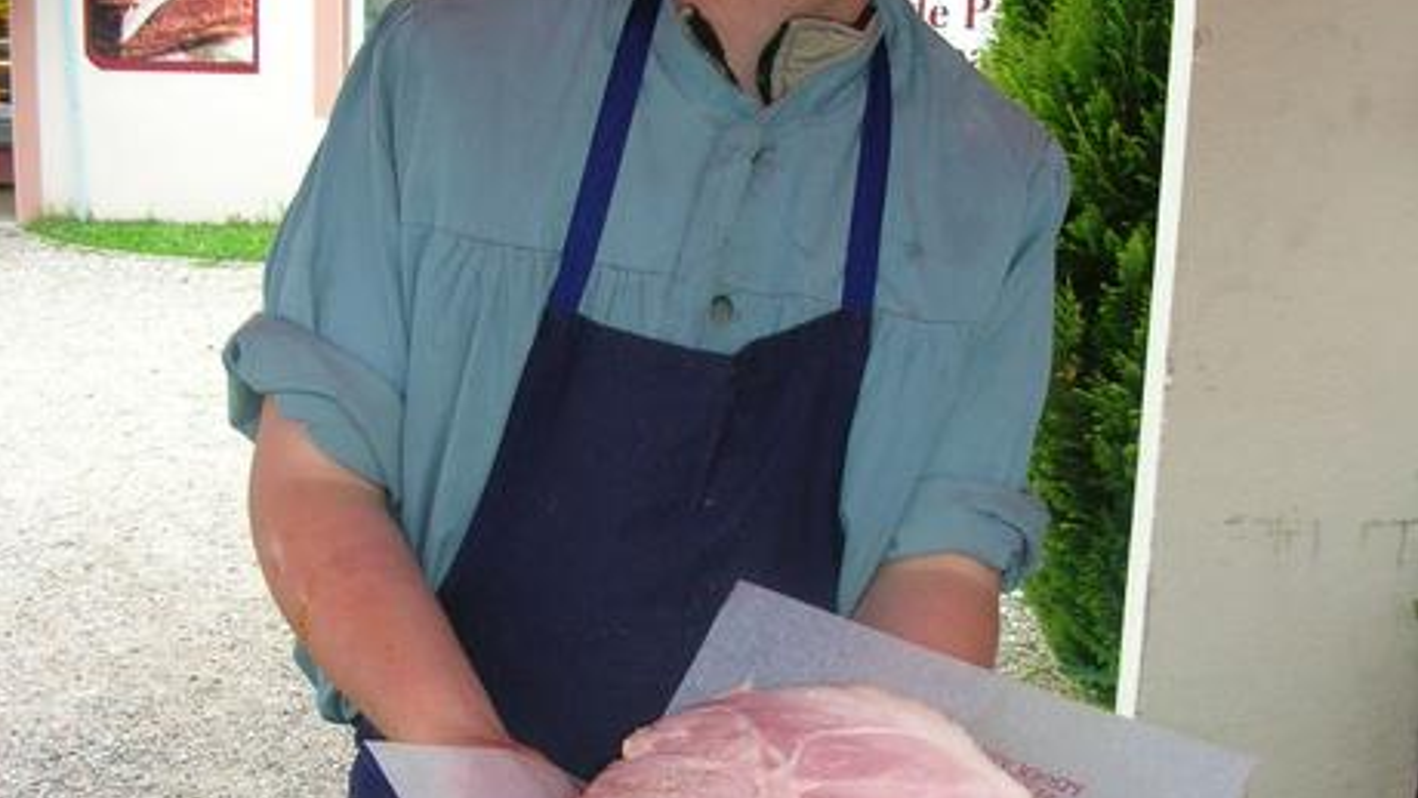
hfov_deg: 39.2
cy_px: 616
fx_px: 1993
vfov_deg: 22.4
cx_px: 731
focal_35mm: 53
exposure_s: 1/30
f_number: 2.8
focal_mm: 5.8
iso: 50
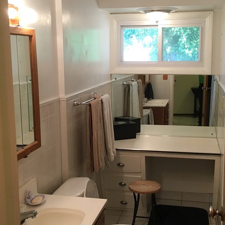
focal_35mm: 49
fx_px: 360
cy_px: 112
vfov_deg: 34.7
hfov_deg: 34.7
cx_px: 120
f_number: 2.2
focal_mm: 4.15
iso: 80
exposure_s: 1/30
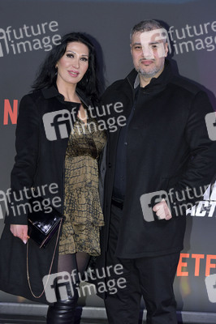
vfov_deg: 23.9
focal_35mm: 85
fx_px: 766
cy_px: 162
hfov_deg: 16.0
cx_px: 108
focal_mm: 85
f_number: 7.1
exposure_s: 1/200
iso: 1250
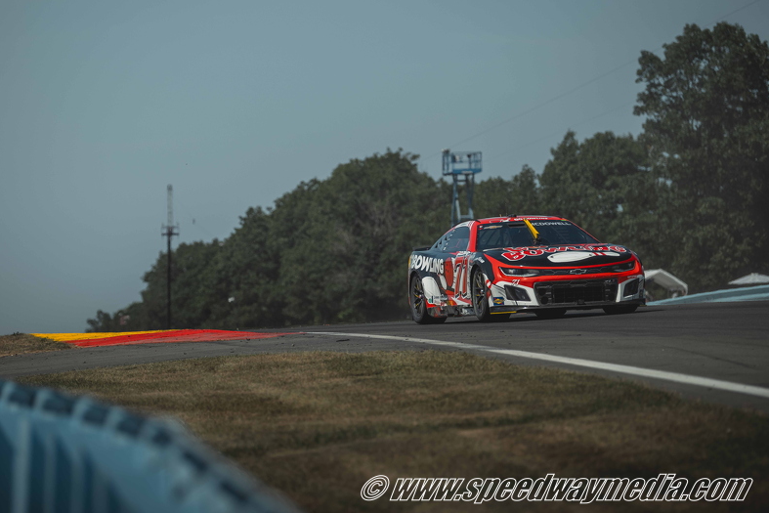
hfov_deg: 13.2
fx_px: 3333
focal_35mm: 156
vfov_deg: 8.8
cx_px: 385
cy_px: 256
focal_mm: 155
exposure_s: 1/3200
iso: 100
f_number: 2.8
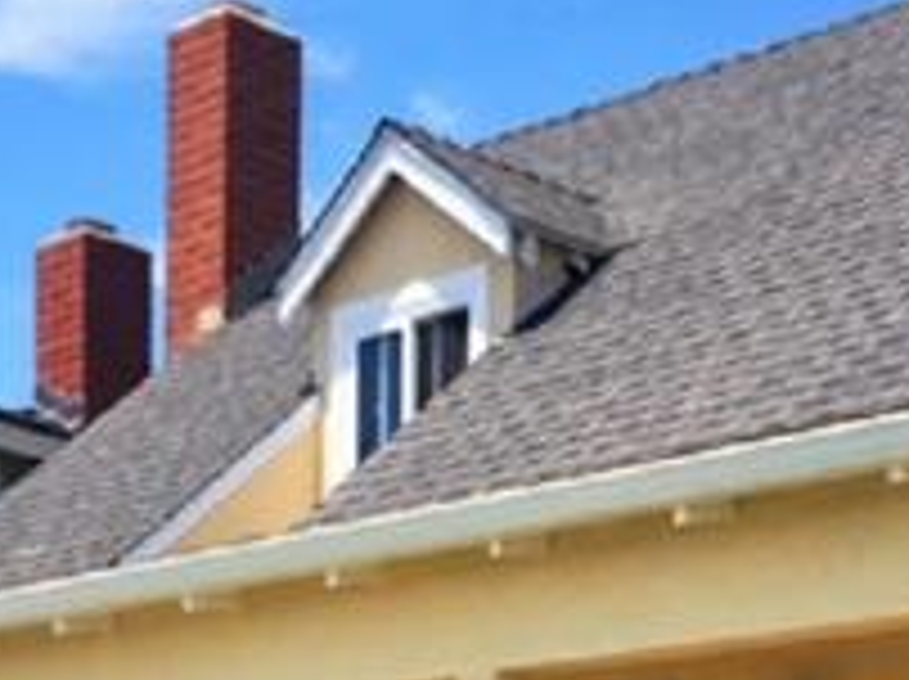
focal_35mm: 92
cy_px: 901
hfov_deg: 21.3
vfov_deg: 15.2
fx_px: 2413
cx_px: 396
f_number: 2.2
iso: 25
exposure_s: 1/1183
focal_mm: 4.15
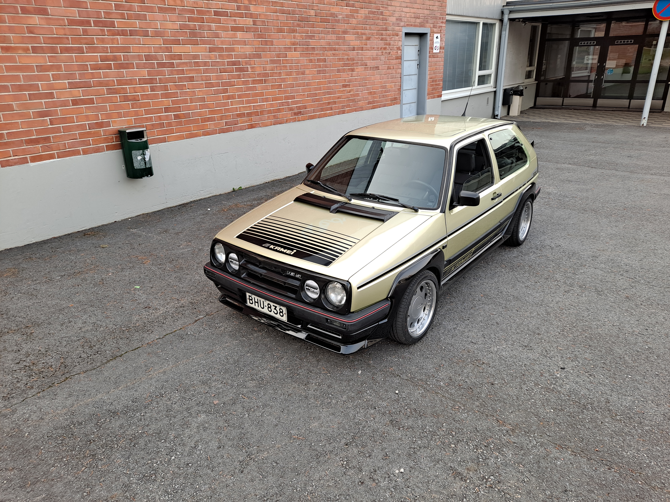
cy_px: 251
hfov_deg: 69.4
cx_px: 335
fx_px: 484
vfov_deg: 54.9
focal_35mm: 25
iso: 40
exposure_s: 1/100
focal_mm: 4.6
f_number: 2
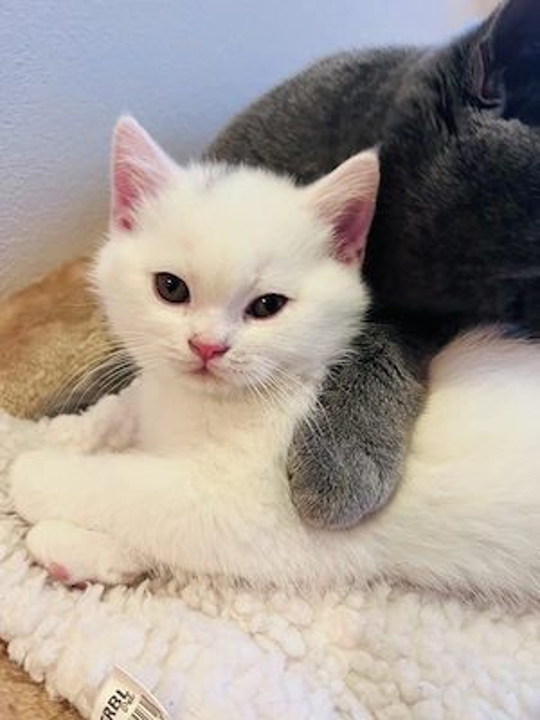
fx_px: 541
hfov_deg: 53.1
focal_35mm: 26
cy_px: 360
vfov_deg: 67.3
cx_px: 270
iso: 200
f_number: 1.5
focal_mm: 5.7
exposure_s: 1/60
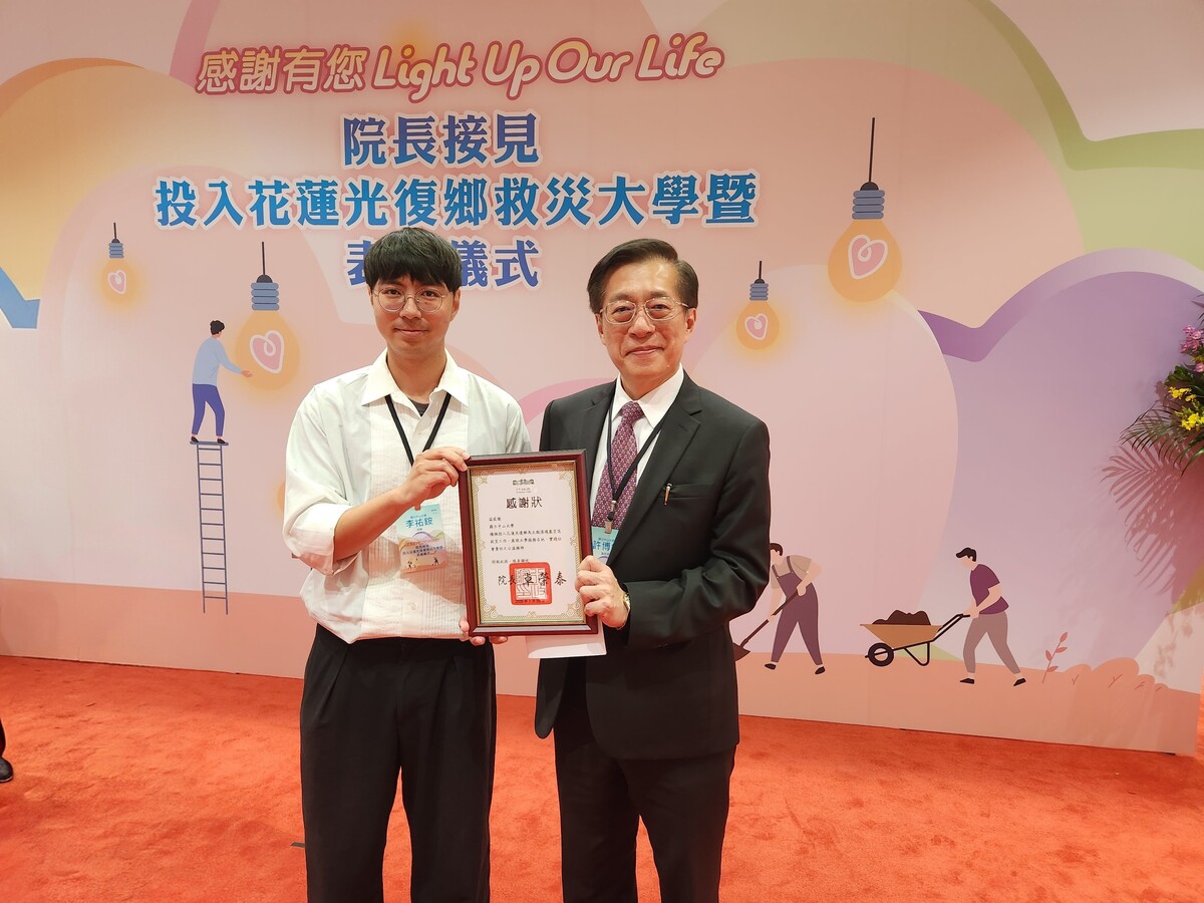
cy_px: 452
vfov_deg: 58.9
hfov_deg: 73.9
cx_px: 602
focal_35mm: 23
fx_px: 800
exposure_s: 1/120
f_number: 1.8
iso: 320
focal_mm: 5.4
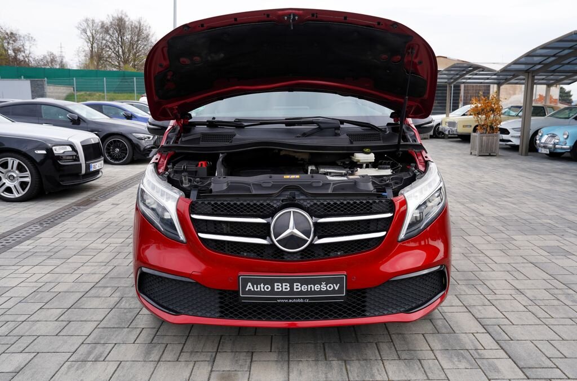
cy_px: 190
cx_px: 288
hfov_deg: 62.1
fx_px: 479
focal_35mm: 30
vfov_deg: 43.3
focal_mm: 30
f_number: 5.6
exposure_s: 1/125
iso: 100
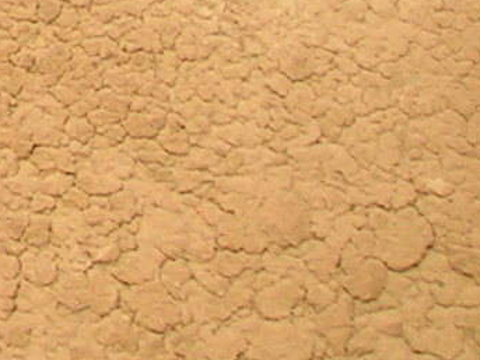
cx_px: -911
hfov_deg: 8.2
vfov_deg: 6.5
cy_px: -693
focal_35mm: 209
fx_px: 2897
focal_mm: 5.4
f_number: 4.8
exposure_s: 1/268
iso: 50
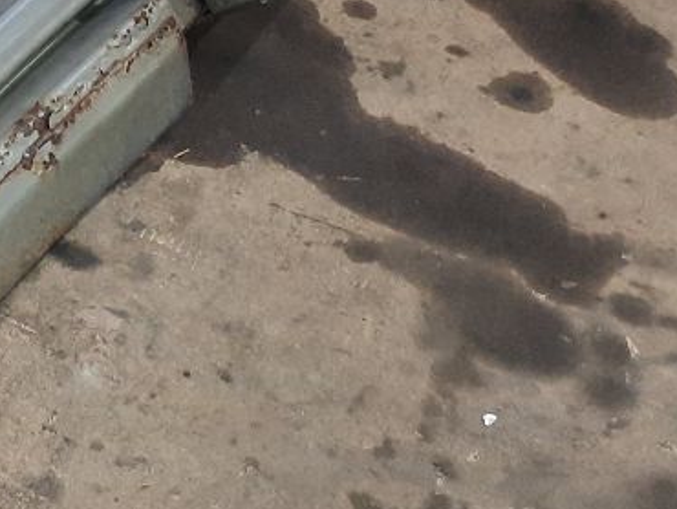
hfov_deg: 20.2
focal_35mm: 81
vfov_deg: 18.1
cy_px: 408
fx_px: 1585
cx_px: -384
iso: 250
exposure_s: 1/50
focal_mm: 4.6
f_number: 2
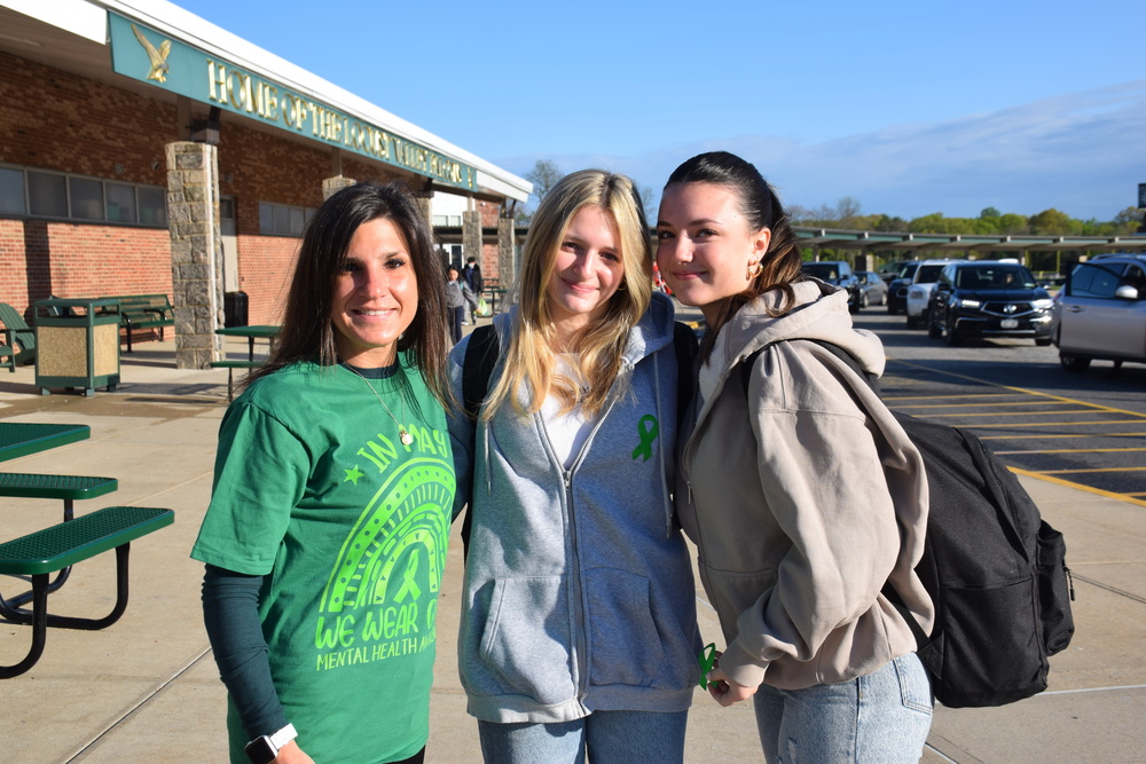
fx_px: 1289
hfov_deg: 47.9
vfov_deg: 33.0
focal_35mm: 40
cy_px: 382
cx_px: 573
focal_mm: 27
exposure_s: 1/400
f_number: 10
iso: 200
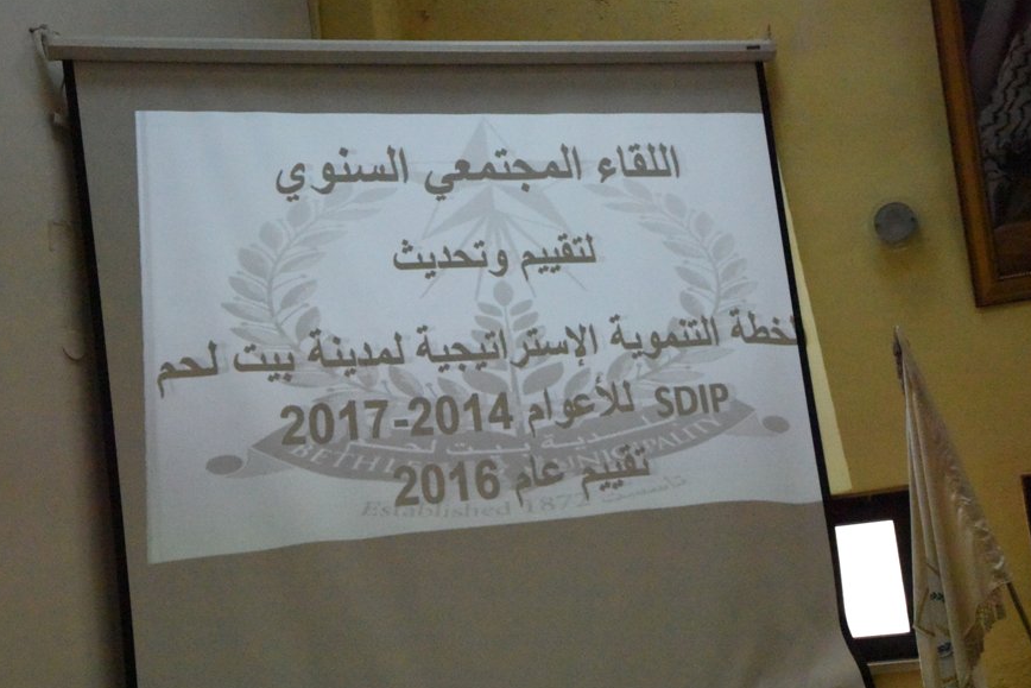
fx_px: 1690
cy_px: 399
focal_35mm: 59
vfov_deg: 23.0
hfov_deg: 33.9
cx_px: 510
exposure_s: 1/800
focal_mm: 50
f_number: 14
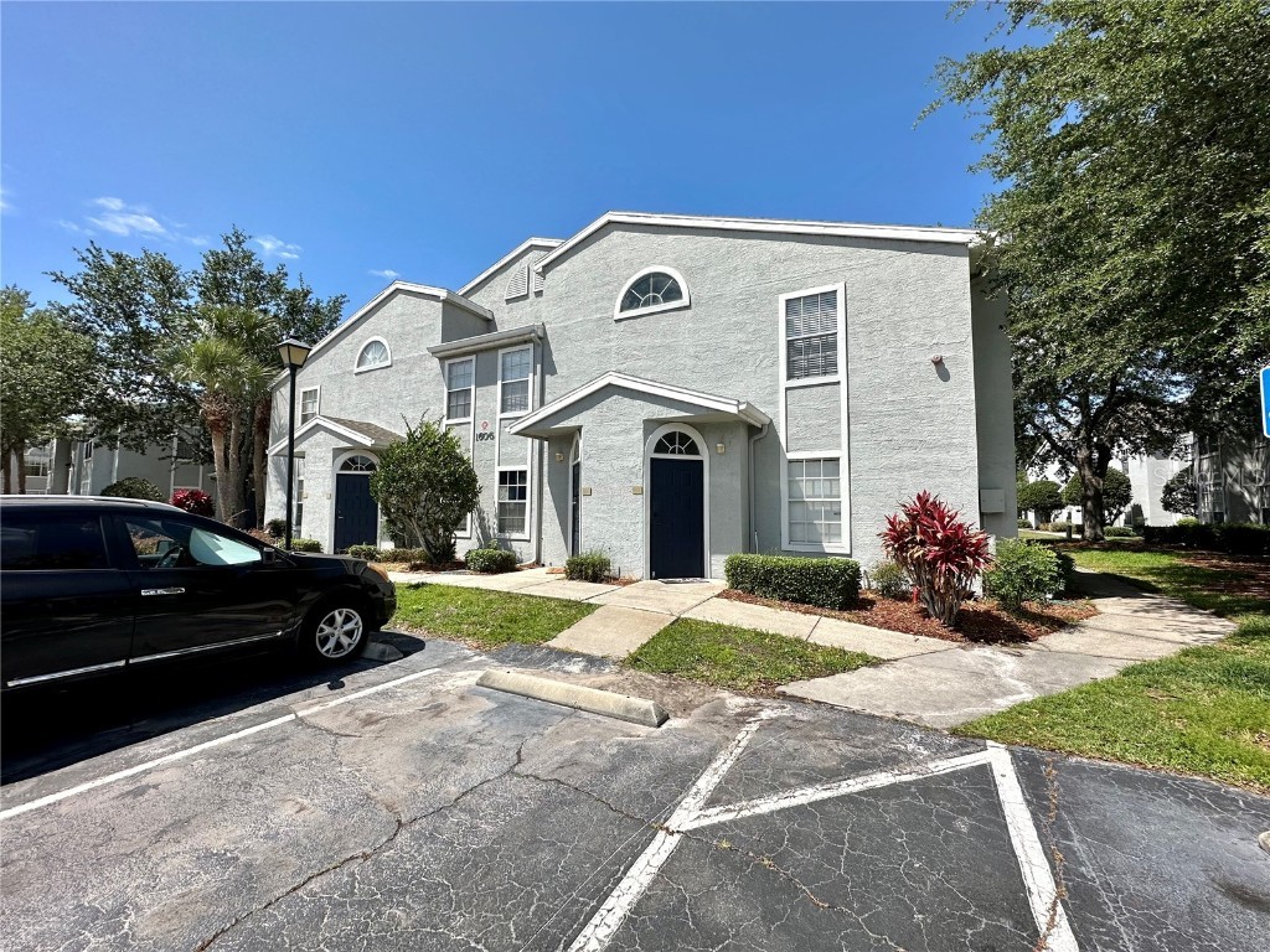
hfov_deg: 102.1
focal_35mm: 14
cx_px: 635
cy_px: 476
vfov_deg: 85.7
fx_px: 514
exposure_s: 1/2747
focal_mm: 2.22
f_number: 2.2
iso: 50
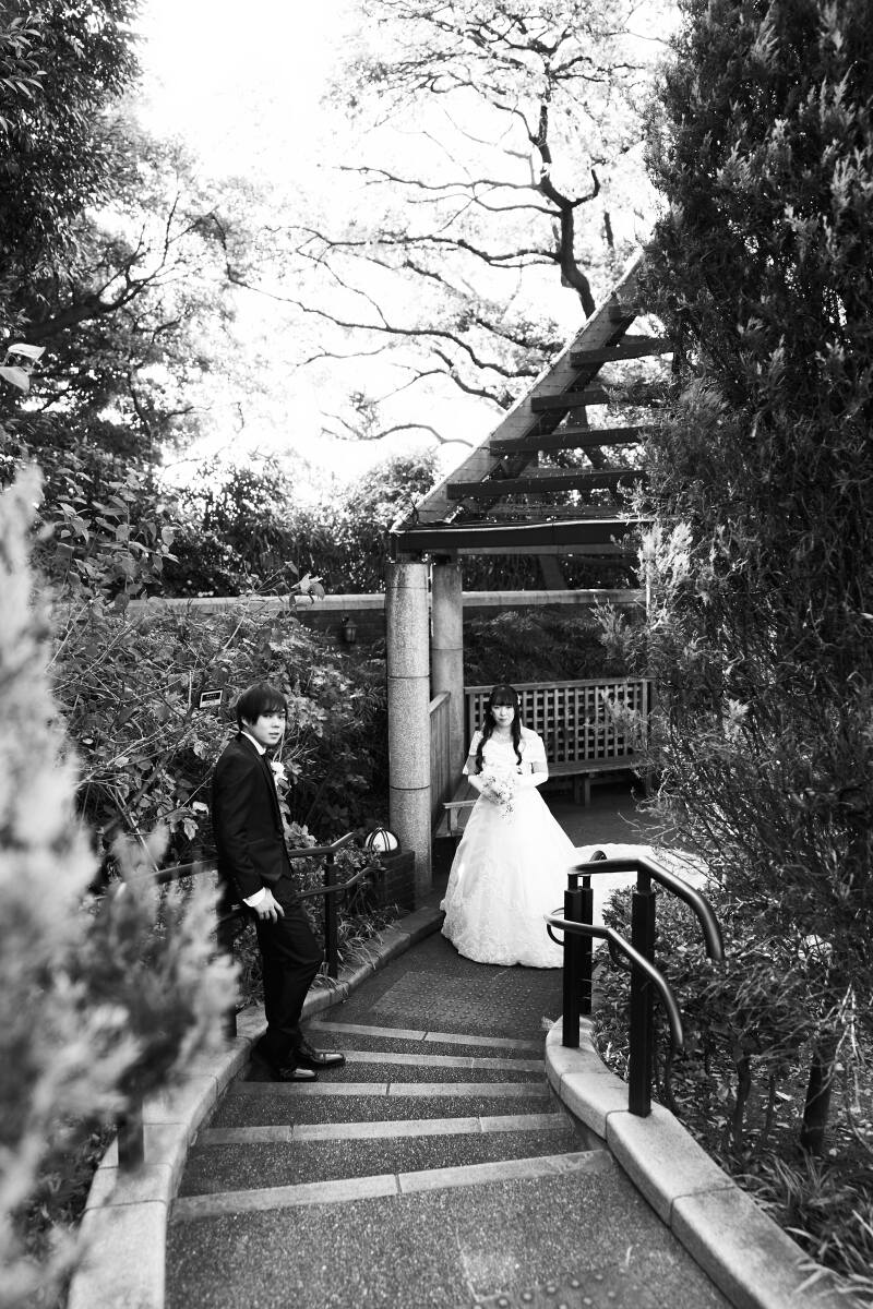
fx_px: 982
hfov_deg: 47.9
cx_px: 436
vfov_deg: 67.4
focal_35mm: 27
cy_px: 654
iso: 200
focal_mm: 27
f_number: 2.8
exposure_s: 1/160
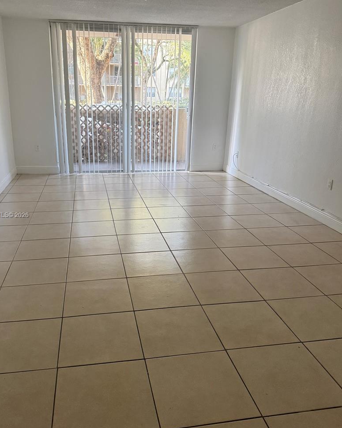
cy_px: 216
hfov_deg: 49.8
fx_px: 367
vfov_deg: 60.5
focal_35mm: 29
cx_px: 146
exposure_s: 1/60
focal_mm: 6.76
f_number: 1.78
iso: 640
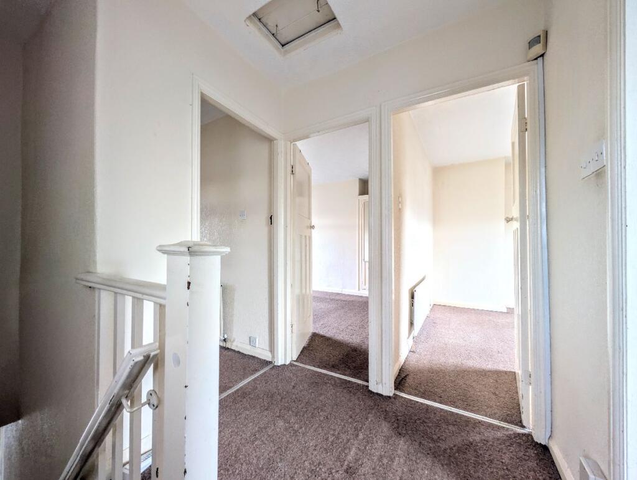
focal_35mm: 12
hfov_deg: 110.5
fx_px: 221
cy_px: 240
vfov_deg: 94.6
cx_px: 318
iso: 56
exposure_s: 1/18.4
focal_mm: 2.02
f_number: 1.7
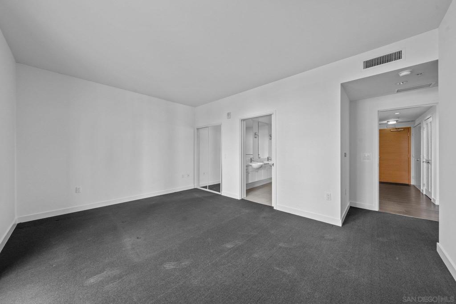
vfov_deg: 90.0
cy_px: 152
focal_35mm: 12
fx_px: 152
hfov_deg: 112.6
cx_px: 228
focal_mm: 12
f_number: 9
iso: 1000
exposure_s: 1/8
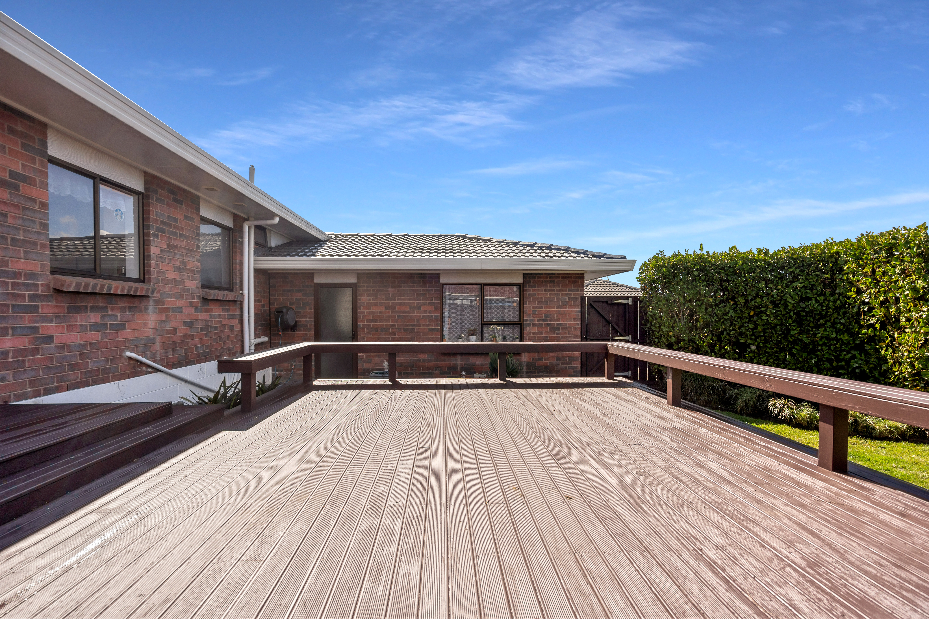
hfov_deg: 96.7
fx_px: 413
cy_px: 310
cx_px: 464
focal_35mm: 16
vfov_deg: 73.8
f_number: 6.3
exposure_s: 1/640
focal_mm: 16
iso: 160
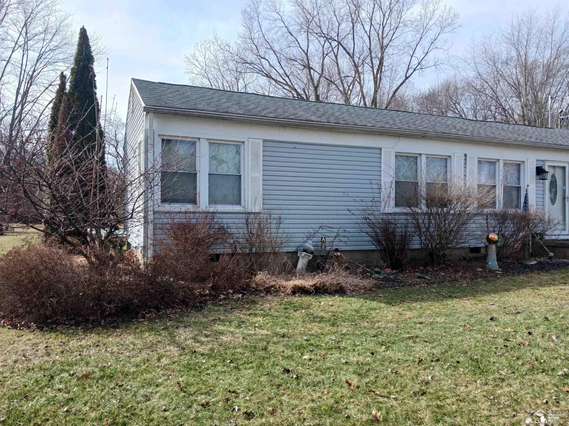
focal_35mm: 27
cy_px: 213
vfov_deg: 51.4
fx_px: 444
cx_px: 284
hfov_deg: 65.3
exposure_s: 1/248
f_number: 1.8
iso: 20
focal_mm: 4
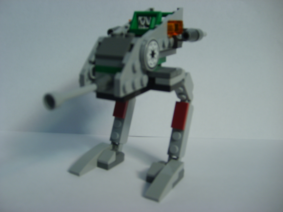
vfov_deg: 40.7
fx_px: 286
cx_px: 142
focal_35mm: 35
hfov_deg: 52.6
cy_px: 106
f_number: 2.8
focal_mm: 5.8
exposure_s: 1/4
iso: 50
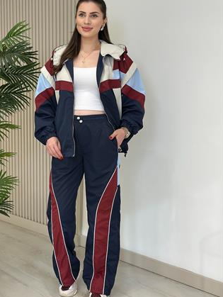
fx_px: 523
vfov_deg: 31.6
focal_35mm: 61
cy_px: 127
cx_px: 84
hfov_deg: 24.0
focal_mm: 6.86
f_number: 1.78
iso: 80
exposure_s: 1/187
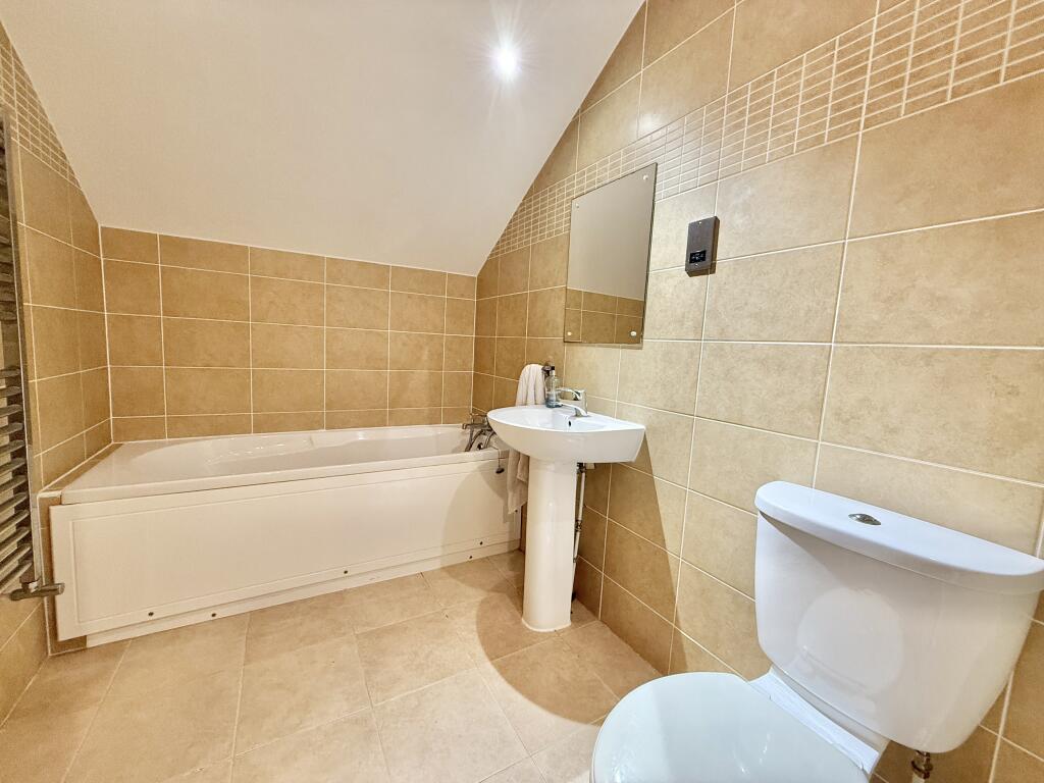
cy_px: 392
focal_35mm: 14
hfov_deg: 102.1
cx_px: 522
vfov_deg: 85.7
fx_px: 422
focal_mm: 2.22
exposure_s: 1/50
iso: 250
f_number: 2.2
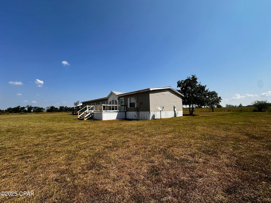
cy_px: 102
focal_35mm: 14
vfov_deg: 85.7
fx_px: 110
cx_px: 136
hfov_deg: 102.1
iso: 50
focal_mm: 2.22
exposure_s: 1/2506
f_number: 2.2
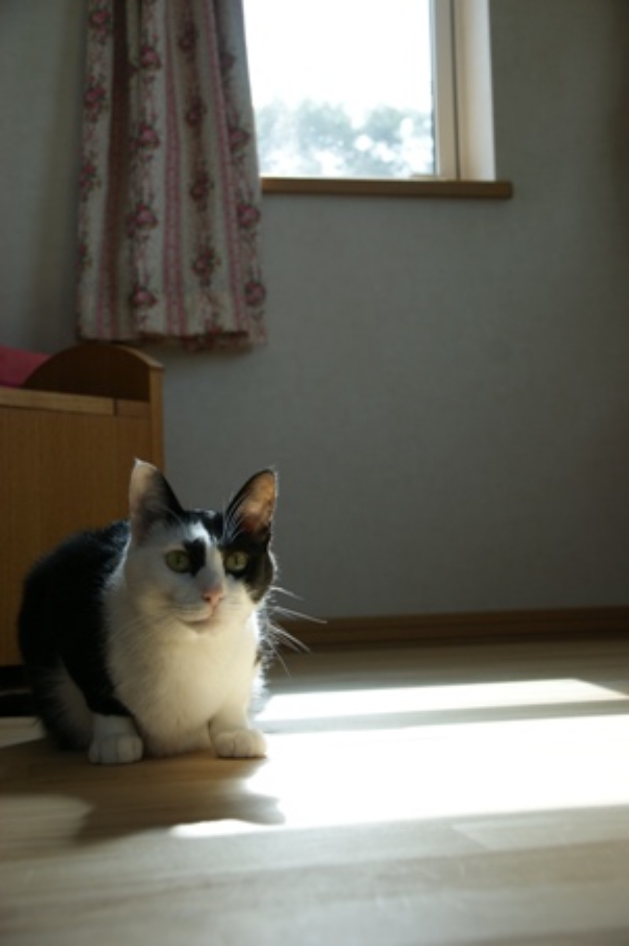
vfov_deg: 37.9
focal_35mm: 52
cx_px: 314
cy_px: 473
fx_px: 1378
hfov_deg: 25.7
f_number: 5.6
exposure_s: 1/60
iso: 100
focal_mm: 35
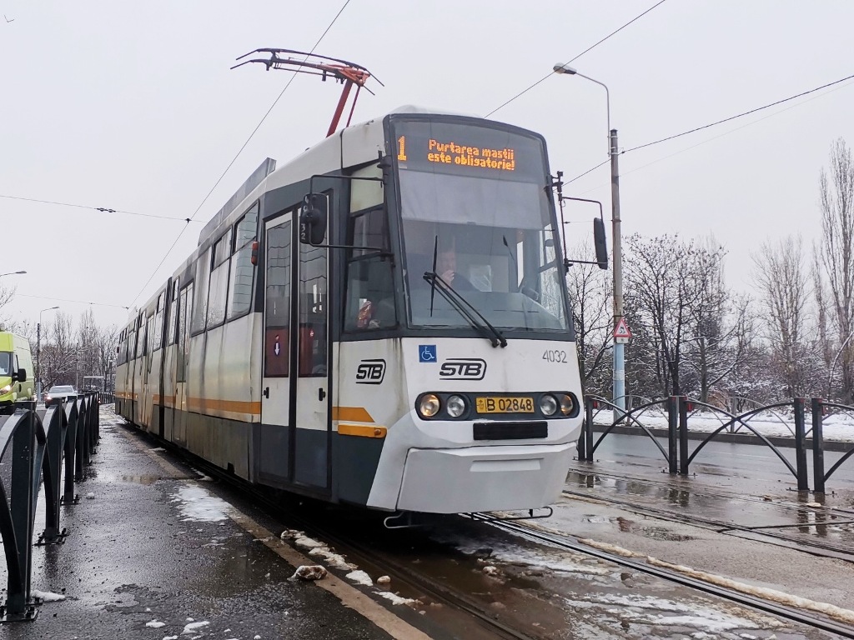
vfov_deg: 40.7
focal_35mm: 35
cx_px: 427
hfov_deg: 52.6
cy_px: 320
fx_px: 863
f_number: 1.8
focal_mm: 4.75
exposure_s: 1/445
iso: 50
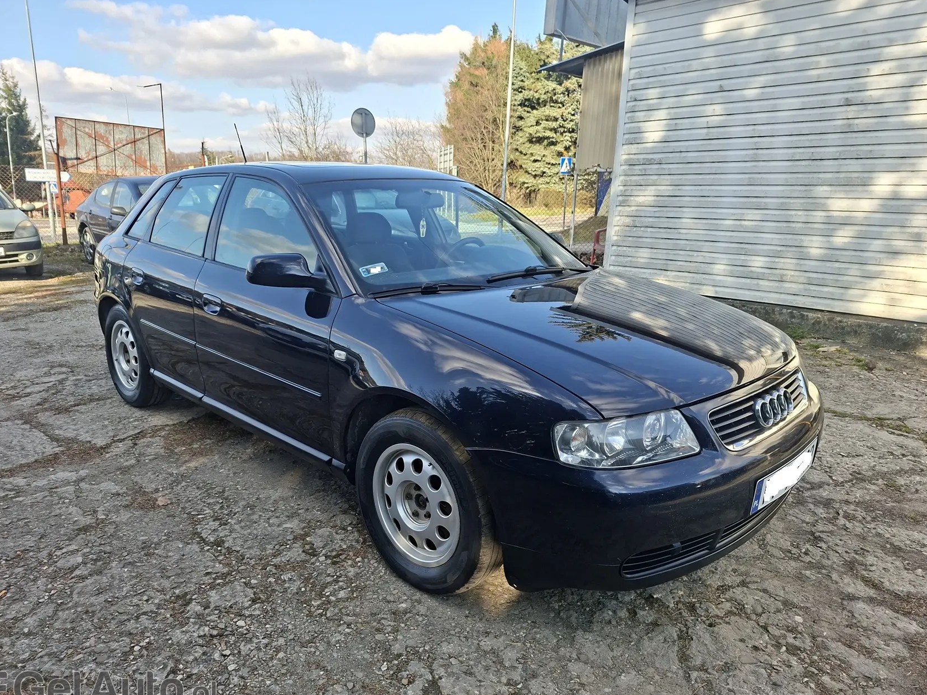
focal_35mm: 24
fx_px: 643
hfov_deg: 71.6
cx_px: 445
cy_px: 360
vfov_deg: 56.8
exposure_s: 1/801
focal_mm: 5.54
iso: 50
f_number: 1.8
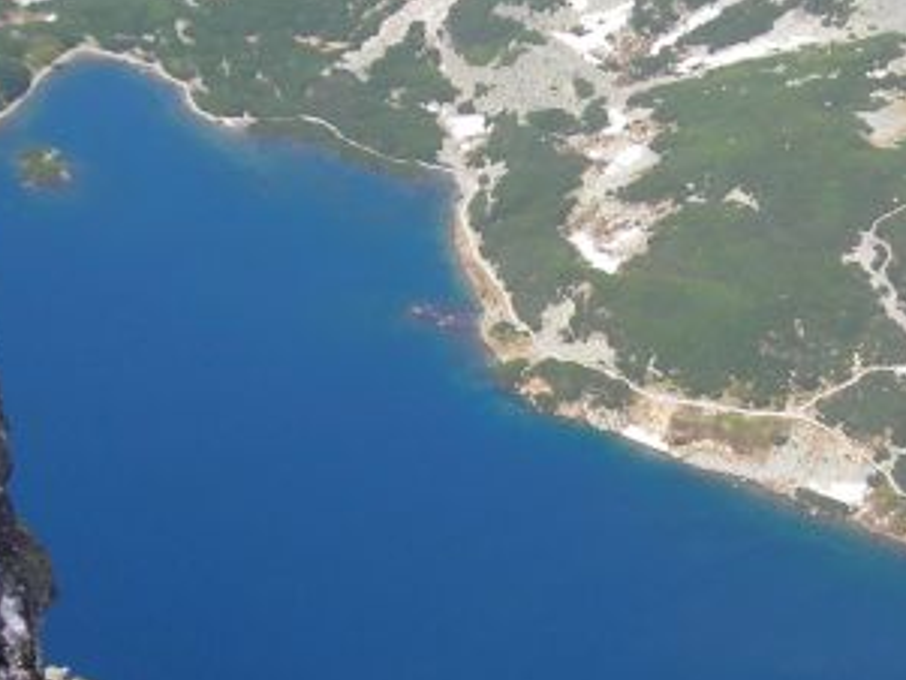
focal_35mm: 101
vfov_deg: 14.6
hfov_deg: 19.4
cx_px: 629
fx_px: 2645
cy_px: 499
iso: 50
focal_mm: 6.3
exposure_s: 1/375
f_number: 3.2
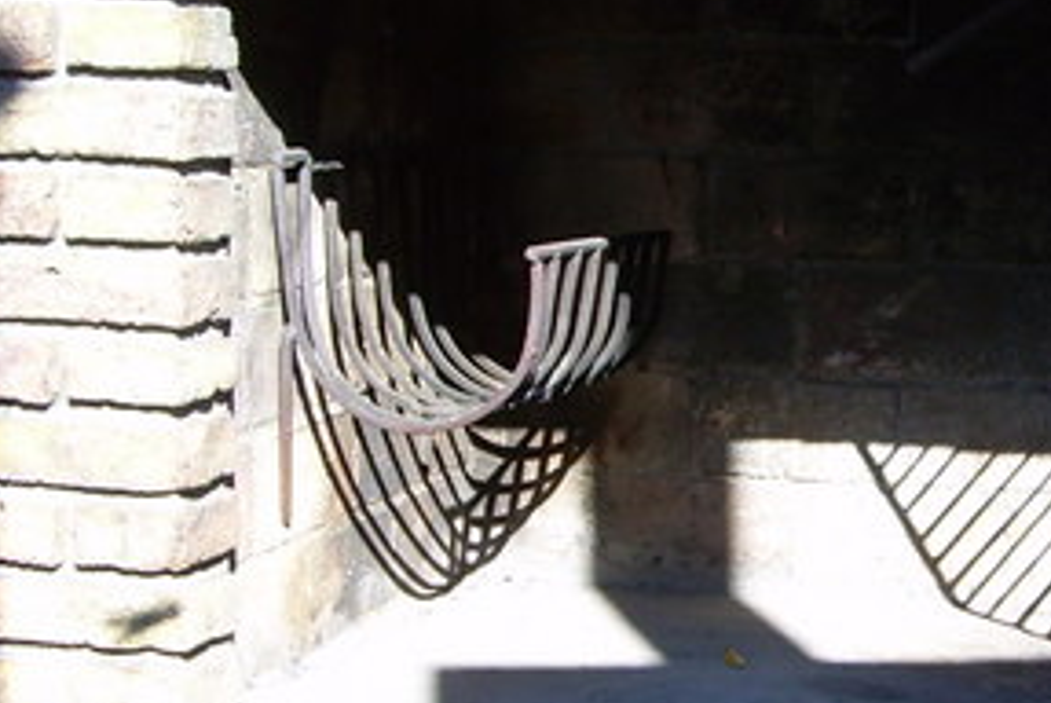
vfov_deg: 15.6
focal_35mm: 88
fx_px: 2572
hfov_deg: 22.6
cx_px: 901
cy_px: 381
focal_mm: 6.3
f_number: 2.8
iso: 50
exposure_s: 1/229
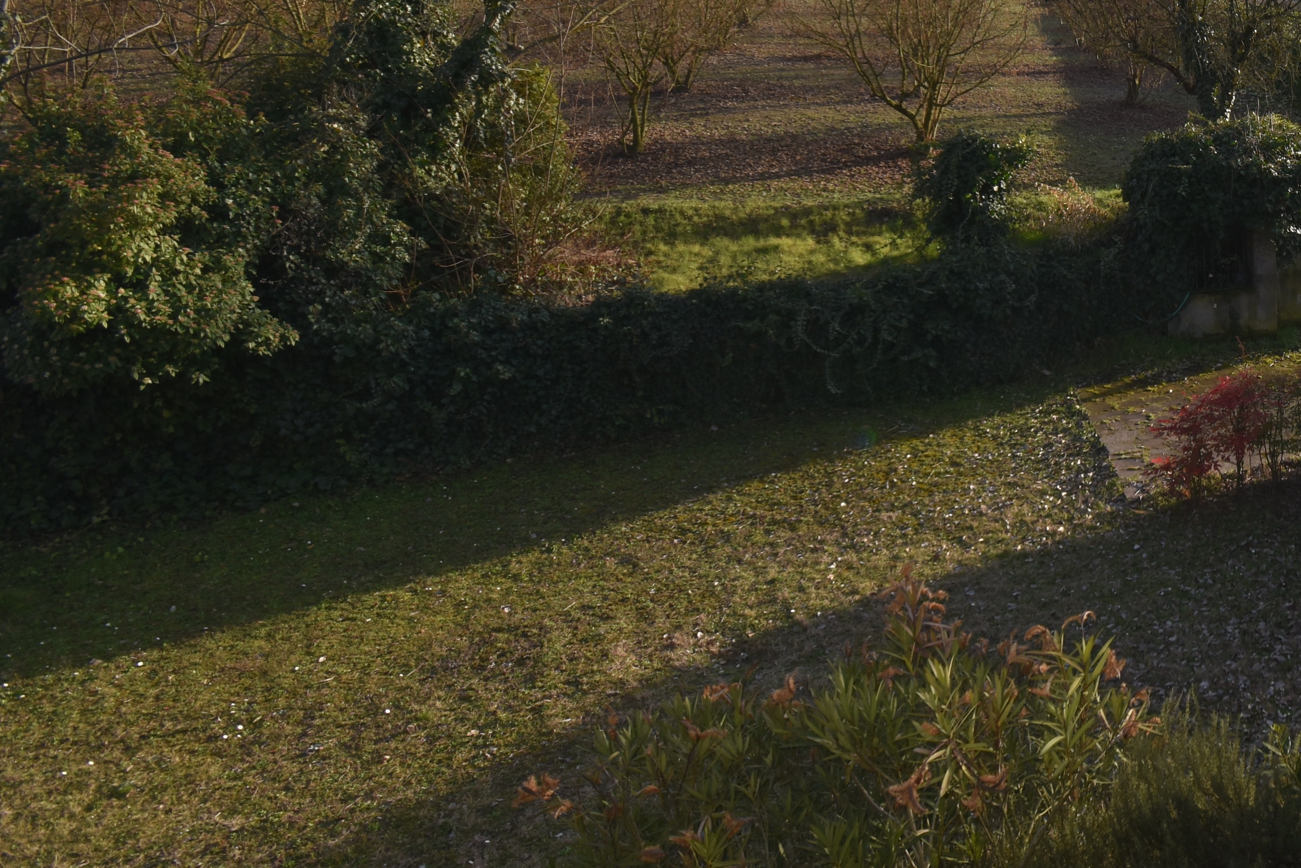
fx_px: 1084
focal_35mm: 30
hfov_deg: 50.4
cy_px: 228
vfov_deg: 42.4
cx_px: 1294
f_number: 6.3
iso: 100
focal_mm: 10
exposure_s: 1/200
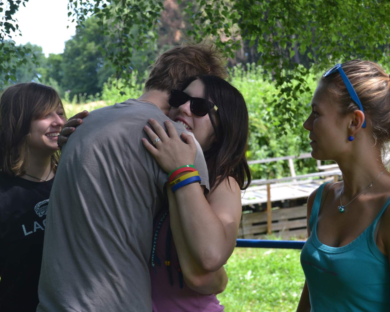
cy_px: 157
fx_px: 946
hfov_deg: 23.3
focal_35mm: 82
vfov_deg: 18.7
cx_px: 217
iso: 220
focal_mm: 48
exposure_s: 1/125
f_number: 5.6
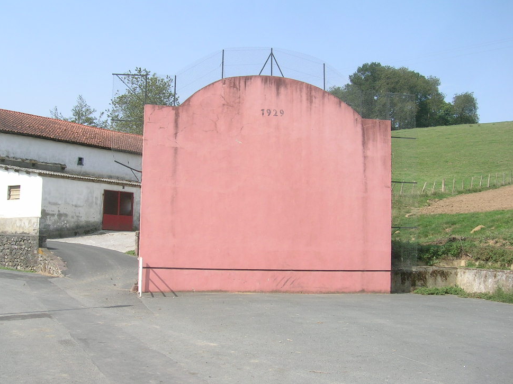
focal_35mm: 37
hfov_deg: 50.1
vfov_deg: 38.6
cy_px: 198
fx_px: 548
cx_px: 244
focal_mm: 5.4
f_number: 4.8
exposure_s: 1/303
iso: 50
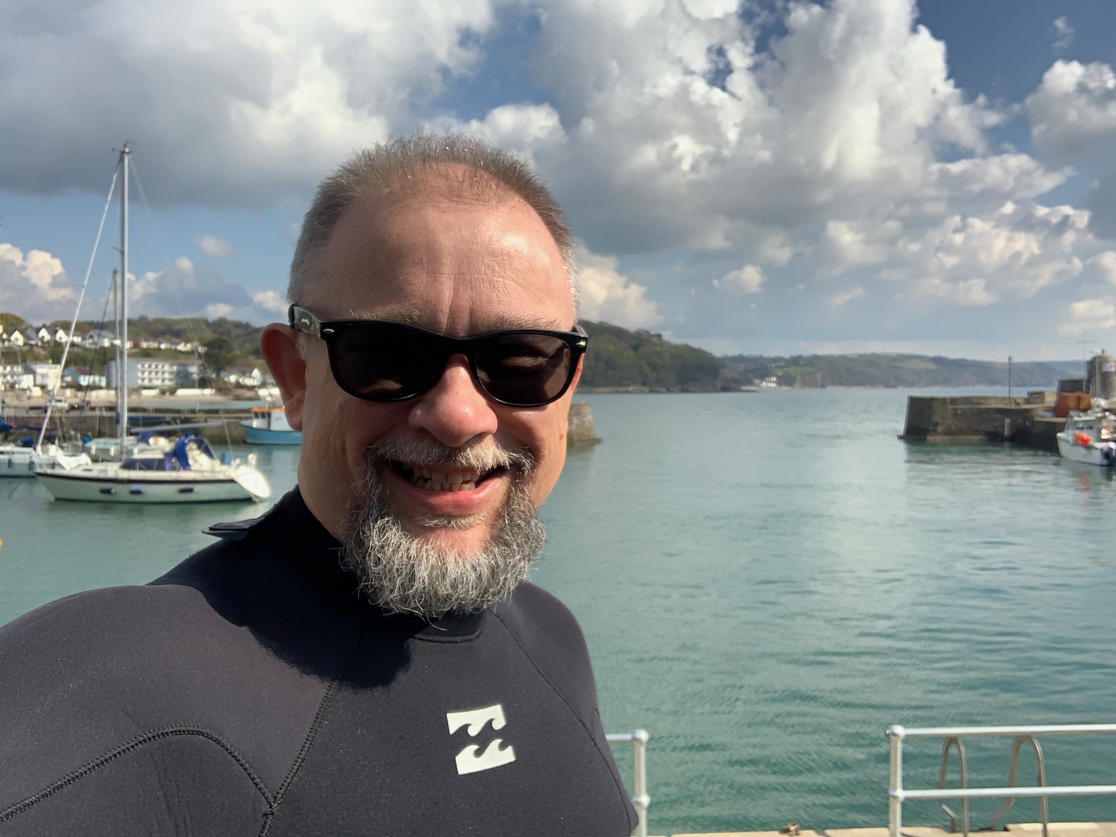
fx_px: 1032
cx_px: 558
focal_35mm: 32
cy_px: 418
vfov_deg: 44.2
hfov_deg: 56.8
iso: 16
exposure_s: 1/739
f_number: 2.2
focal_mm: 2.87
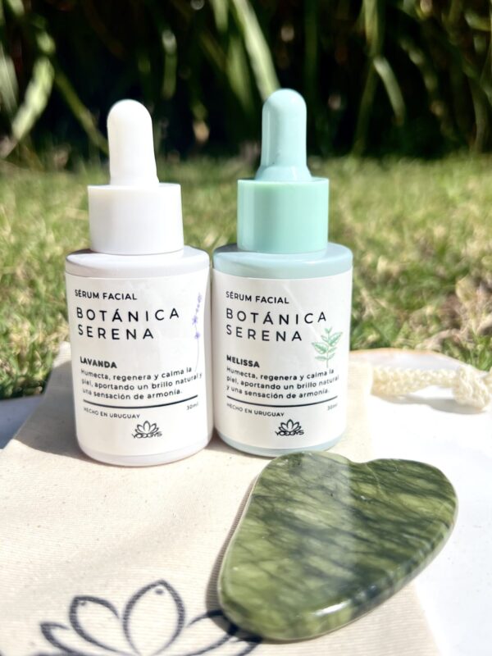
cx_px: 246
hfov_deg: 53.1
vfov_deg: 67.3
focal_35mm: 26
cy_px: 328
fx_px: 493
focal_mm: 5.7
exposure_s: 1/5882
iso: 50
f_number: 1.5
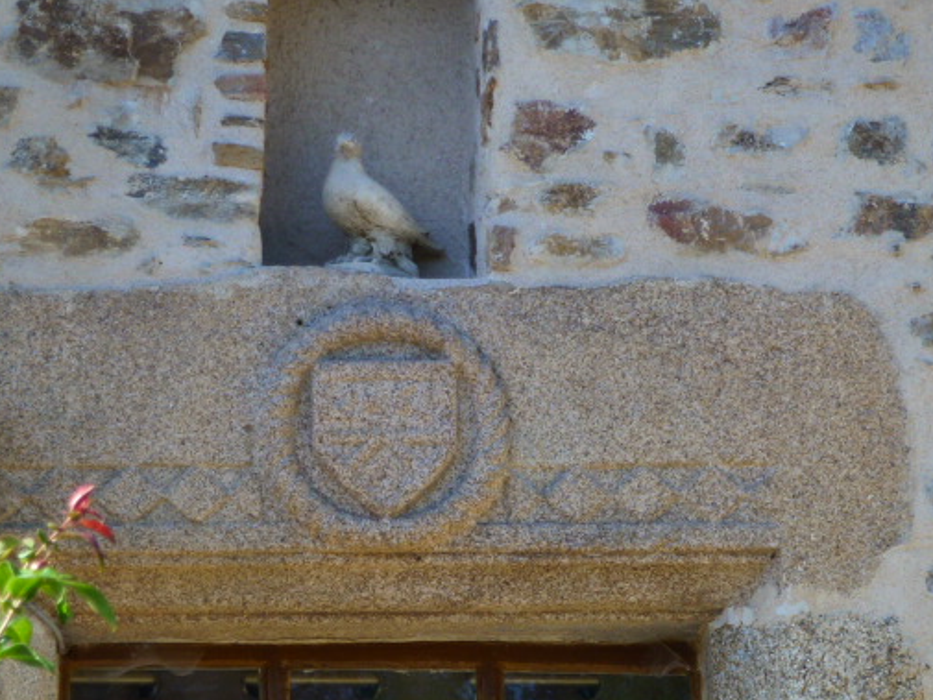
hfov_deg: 5.7
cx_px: 447
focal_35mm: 347
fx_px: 9355
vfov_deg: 4.3
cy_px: 336
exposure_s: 1/125
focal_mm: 44.5
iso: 100
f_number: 5.6
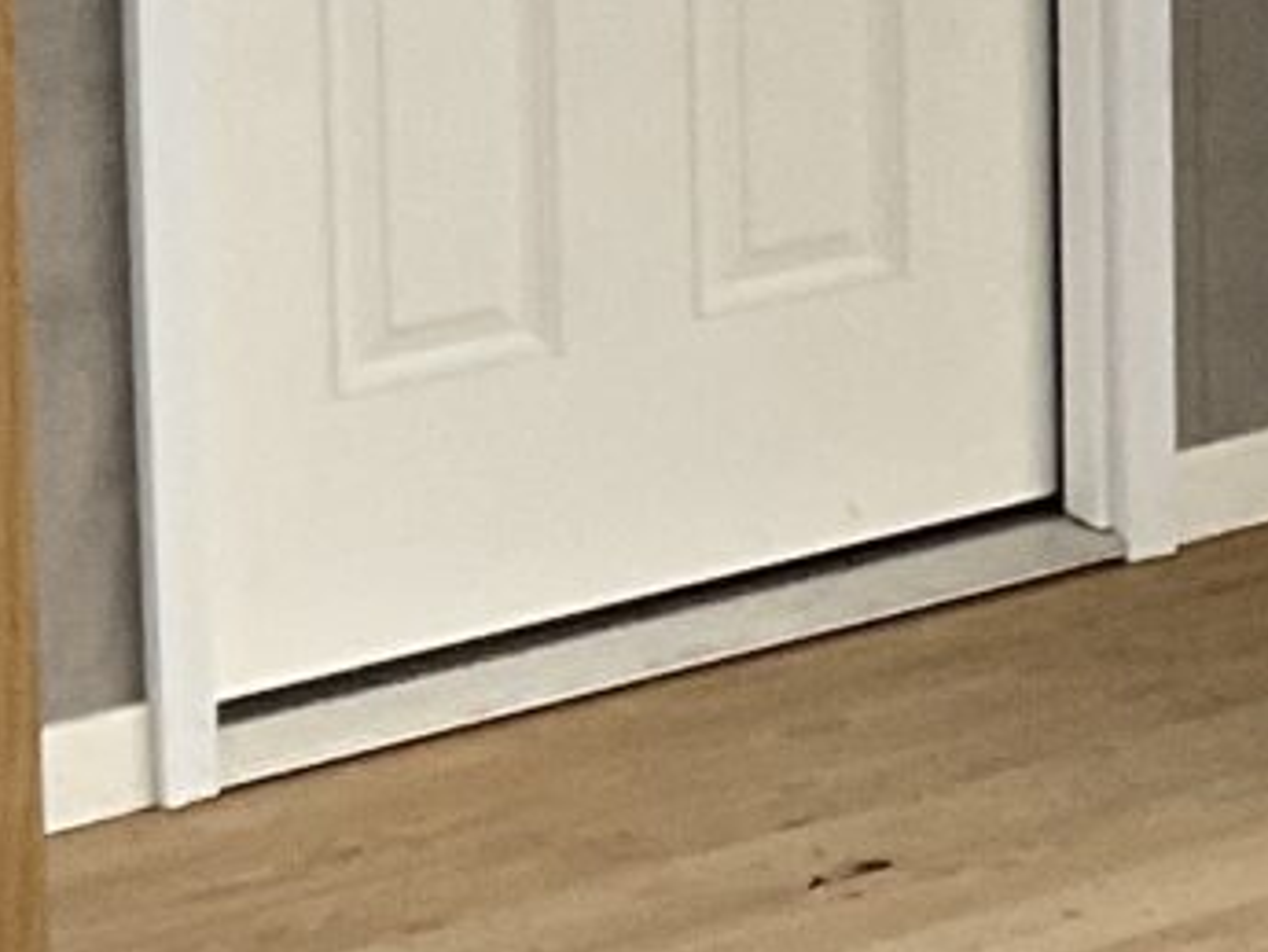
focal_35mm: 215
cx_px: 2308
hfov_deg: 8.8
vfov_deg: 6.7
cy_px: -864
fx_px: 7878
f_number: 1.8
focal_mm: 3
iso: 64
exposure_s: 1/80
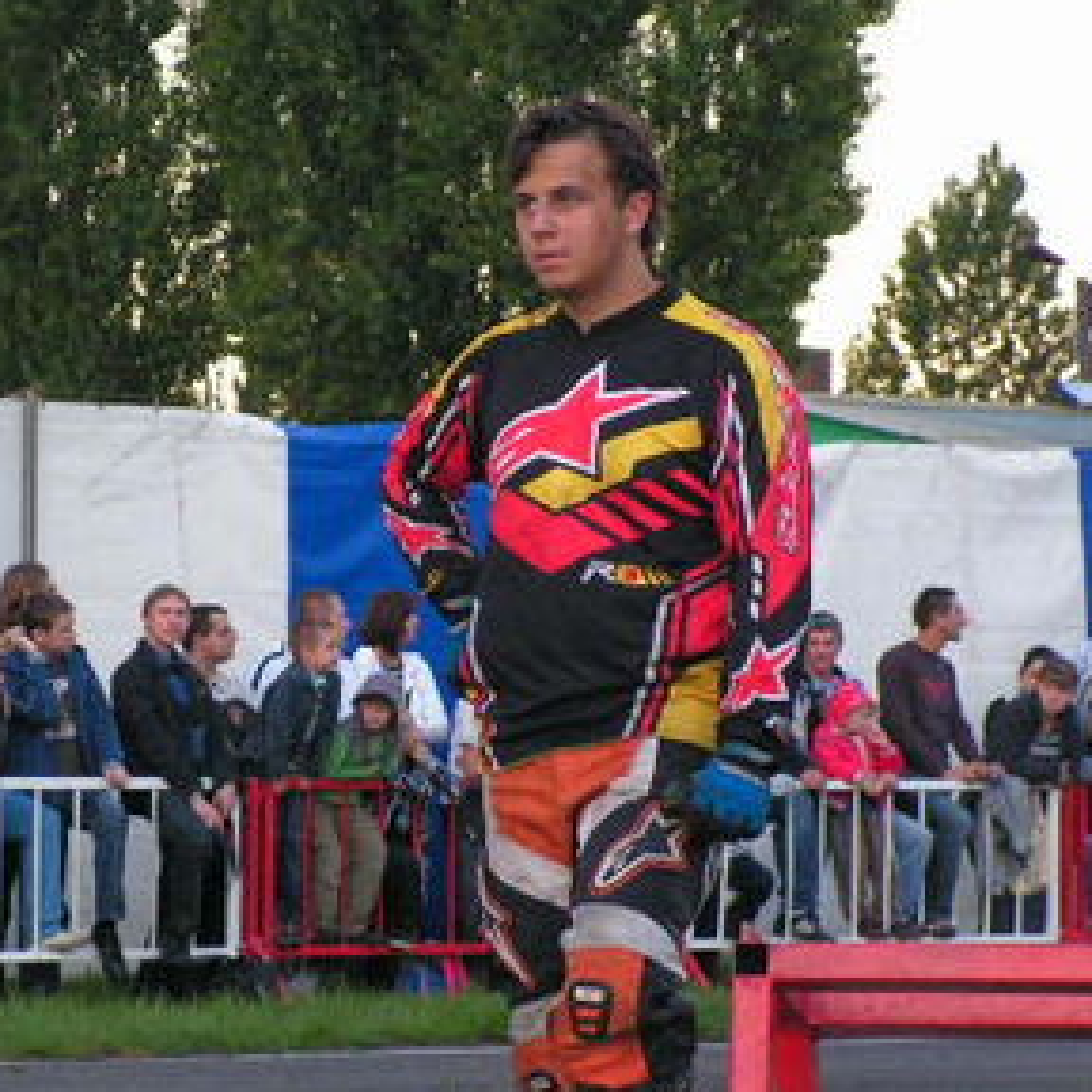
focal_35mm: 221
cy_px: 635
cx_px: 326
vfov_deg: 7.9
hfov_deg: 7.9
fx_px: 7888
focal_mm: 24
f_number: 3.4
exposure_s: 1/160
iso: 200
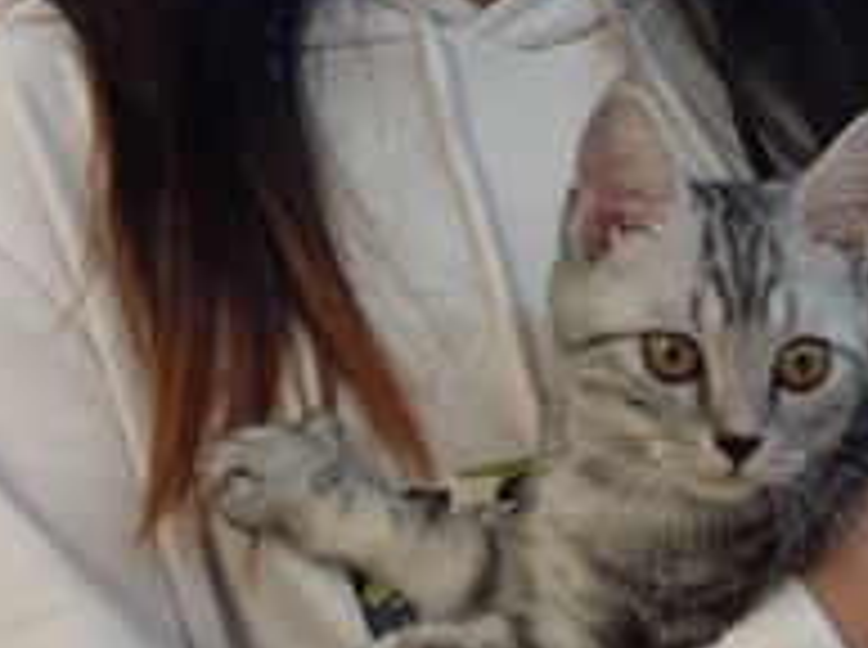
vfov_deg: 13.4
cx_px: 607
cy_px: 9
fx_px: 2728
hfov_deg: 18.0
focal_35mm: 109
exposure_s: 1/40
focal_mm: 4.28
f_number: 2.4
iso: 50
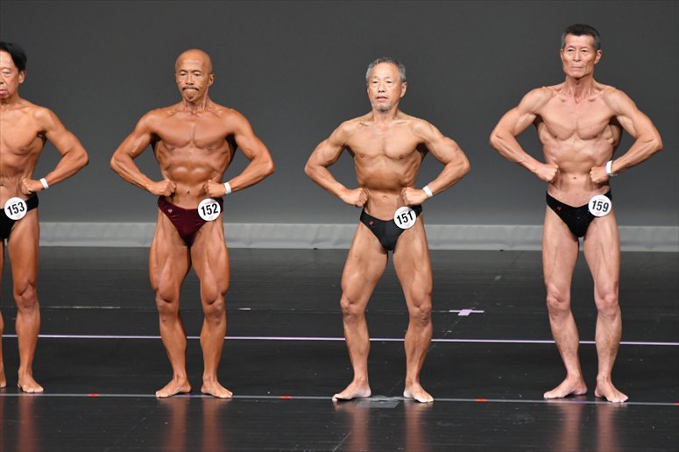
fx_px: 6504
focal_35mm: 345
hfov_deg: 6.0
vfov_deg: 4.0
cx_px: 340
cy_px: 226
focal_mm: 230
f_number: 5.6
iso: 4000
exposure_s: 1/400
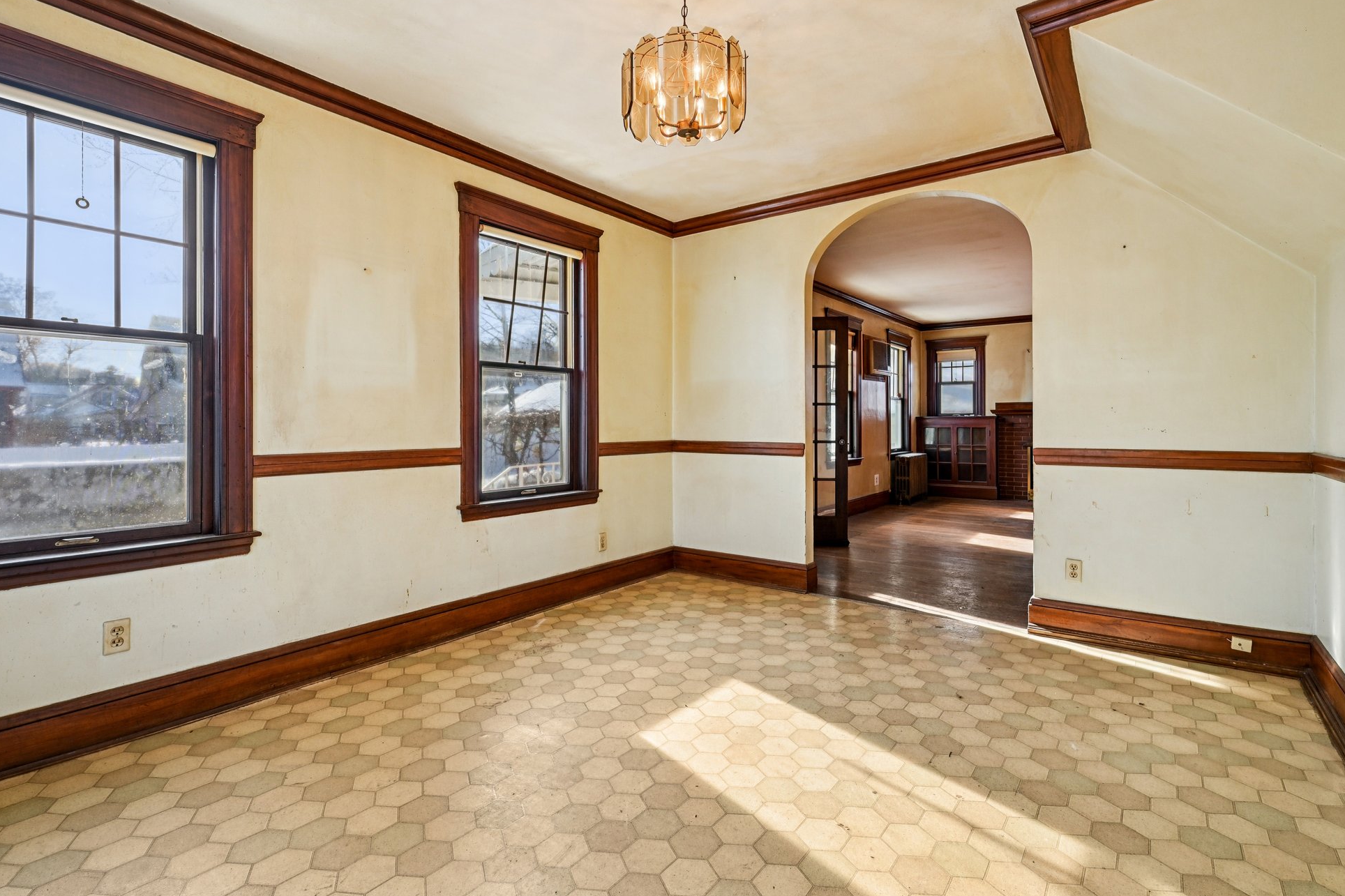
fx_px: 635
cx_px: 700
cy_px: 423
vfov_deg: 70.4
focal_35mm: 17
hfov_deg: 93.2
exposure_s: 1/160
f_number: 8
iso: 400
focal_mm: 16
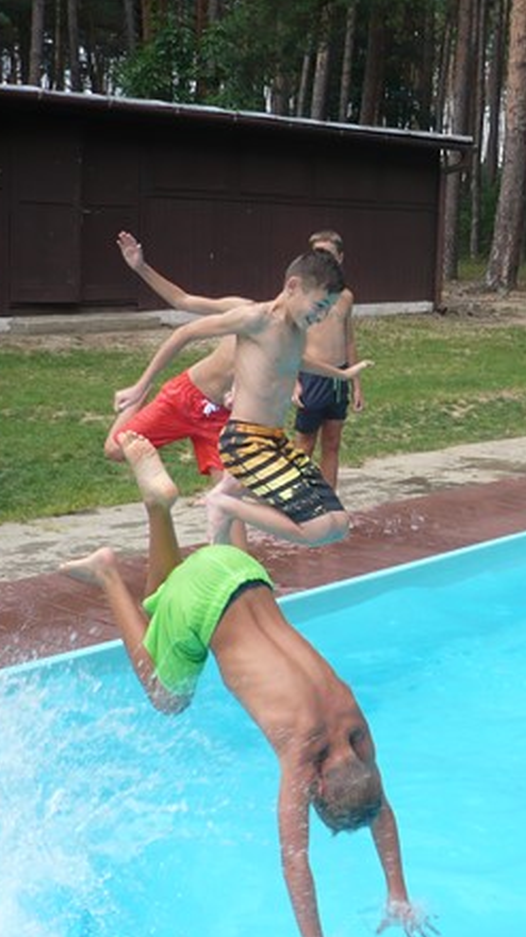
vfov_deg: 39.9
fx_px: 1291
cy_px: 473
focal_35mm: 52
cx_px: 471
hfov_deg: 22.5
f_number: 2.8
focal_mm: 5.8
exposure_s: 1/400
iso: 100
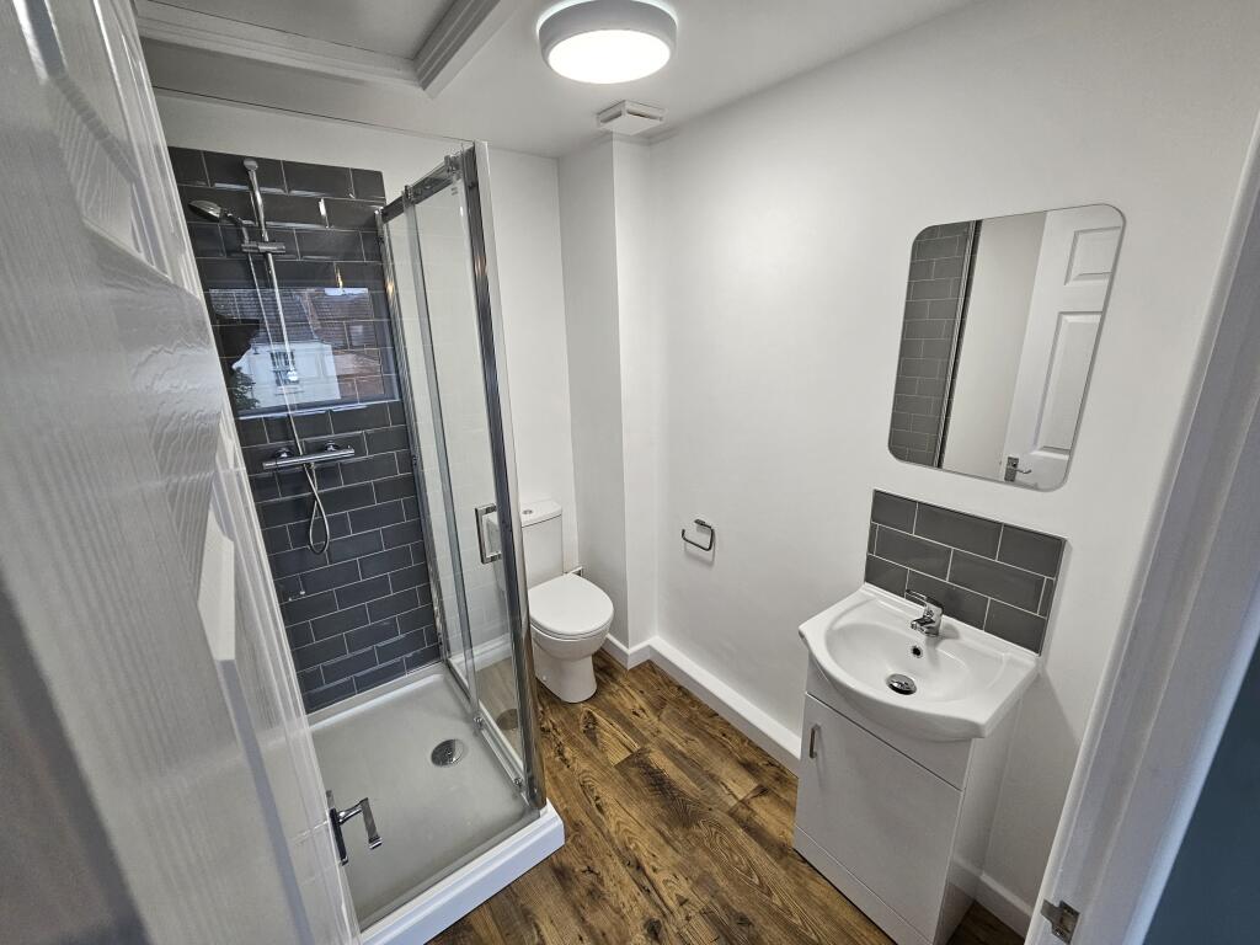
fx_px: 473
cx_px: 630
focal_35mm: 13
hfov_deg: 106.2
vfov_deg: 89.9
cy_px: 472
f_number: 2.2
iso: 100
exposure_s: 1/50
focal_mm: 2.2
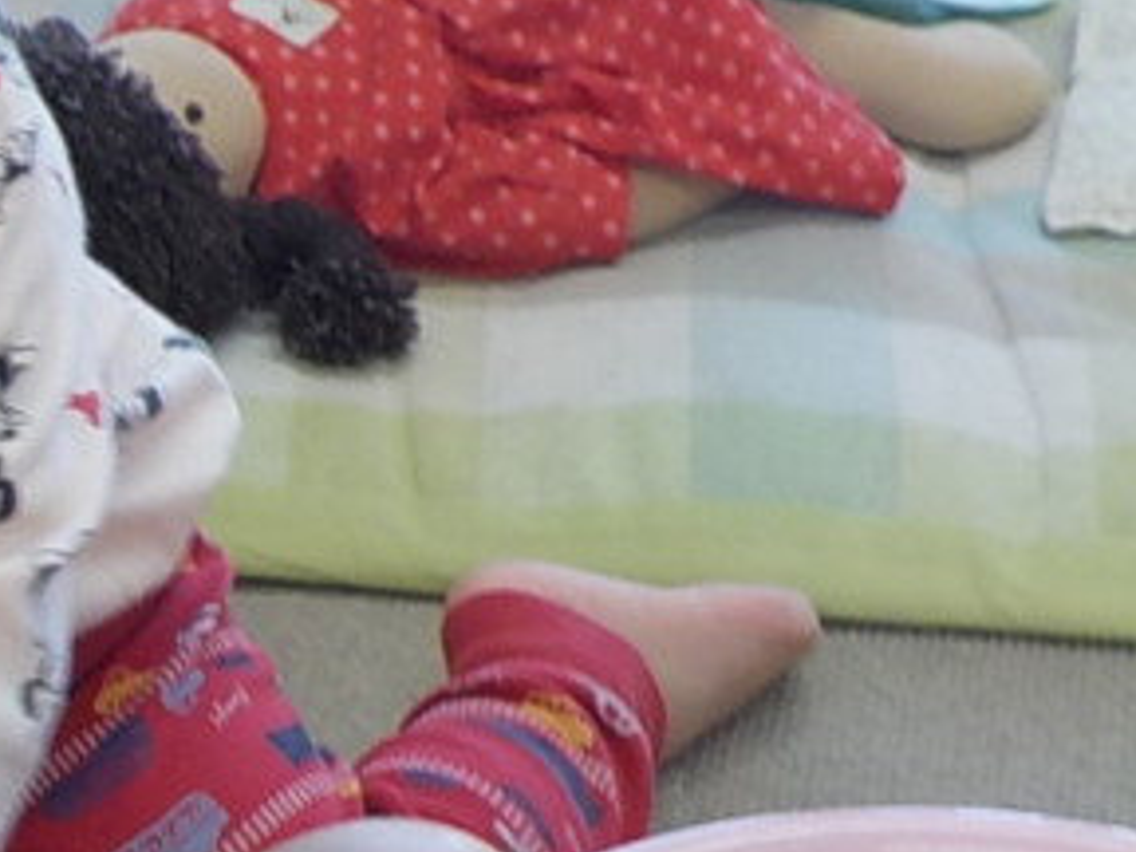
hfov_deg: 17.2
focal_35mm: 104
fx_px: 3413
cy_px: 639
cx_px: -513
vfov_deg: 14.2
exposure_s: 1/40
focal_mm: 4.1
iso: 125
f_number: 3.3
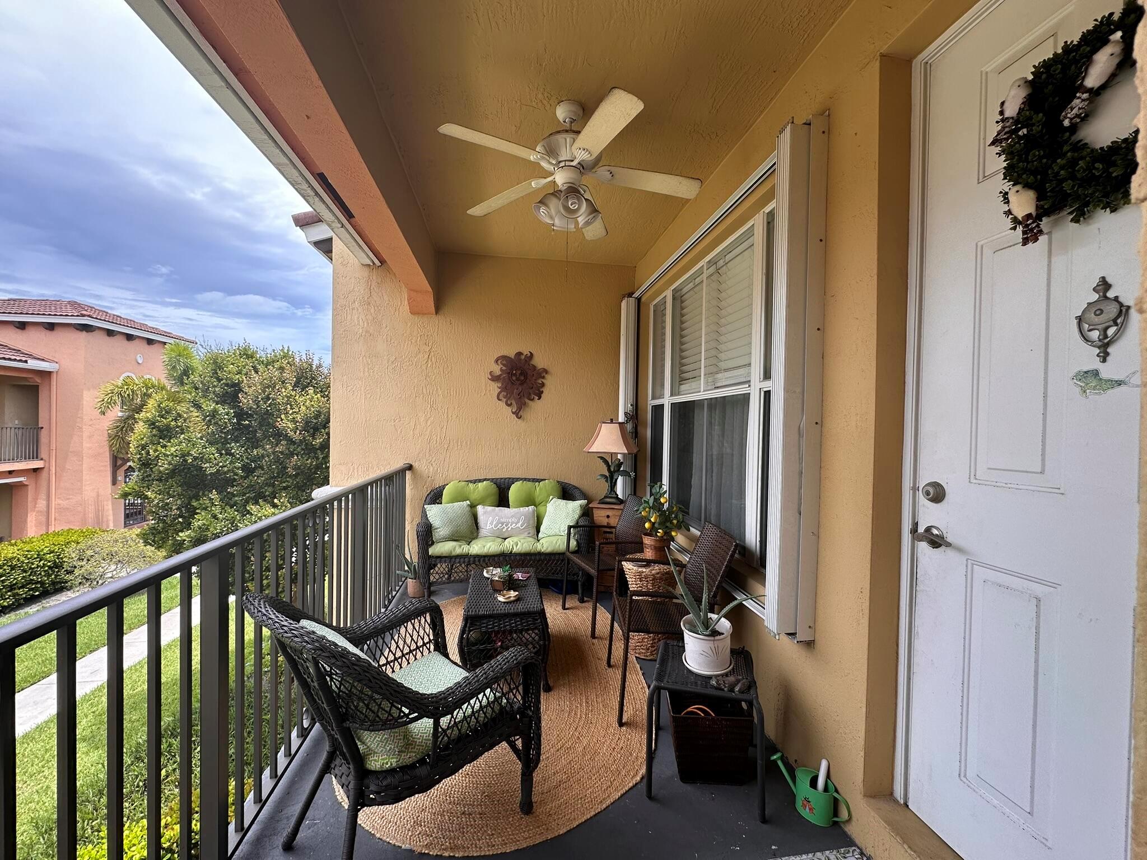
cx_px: 574
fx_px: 464
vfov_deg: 85.7
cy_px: 430
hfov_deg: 102.1
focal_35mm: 14
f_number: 2.2
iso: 40
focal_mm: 2.22
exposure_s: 1/363
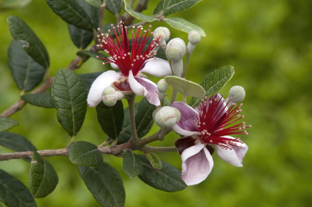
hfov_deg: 7.4
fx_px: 2402
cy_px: 104
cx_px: 156
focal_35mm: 278
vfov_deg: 4.9
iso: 200
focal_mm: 185
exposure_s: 1/160
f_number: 14
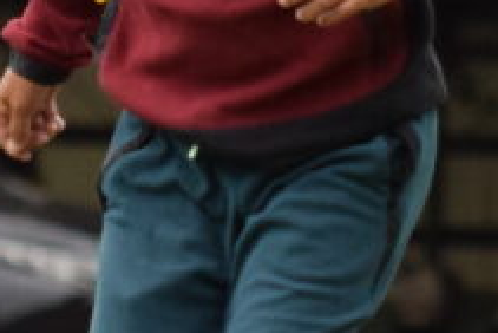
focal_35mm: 1663
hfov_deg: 1.2
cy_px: 133
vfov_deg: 0.8
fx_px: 23020
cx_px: 184
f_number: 5
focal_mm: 180
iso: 1600
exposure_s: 1/4000
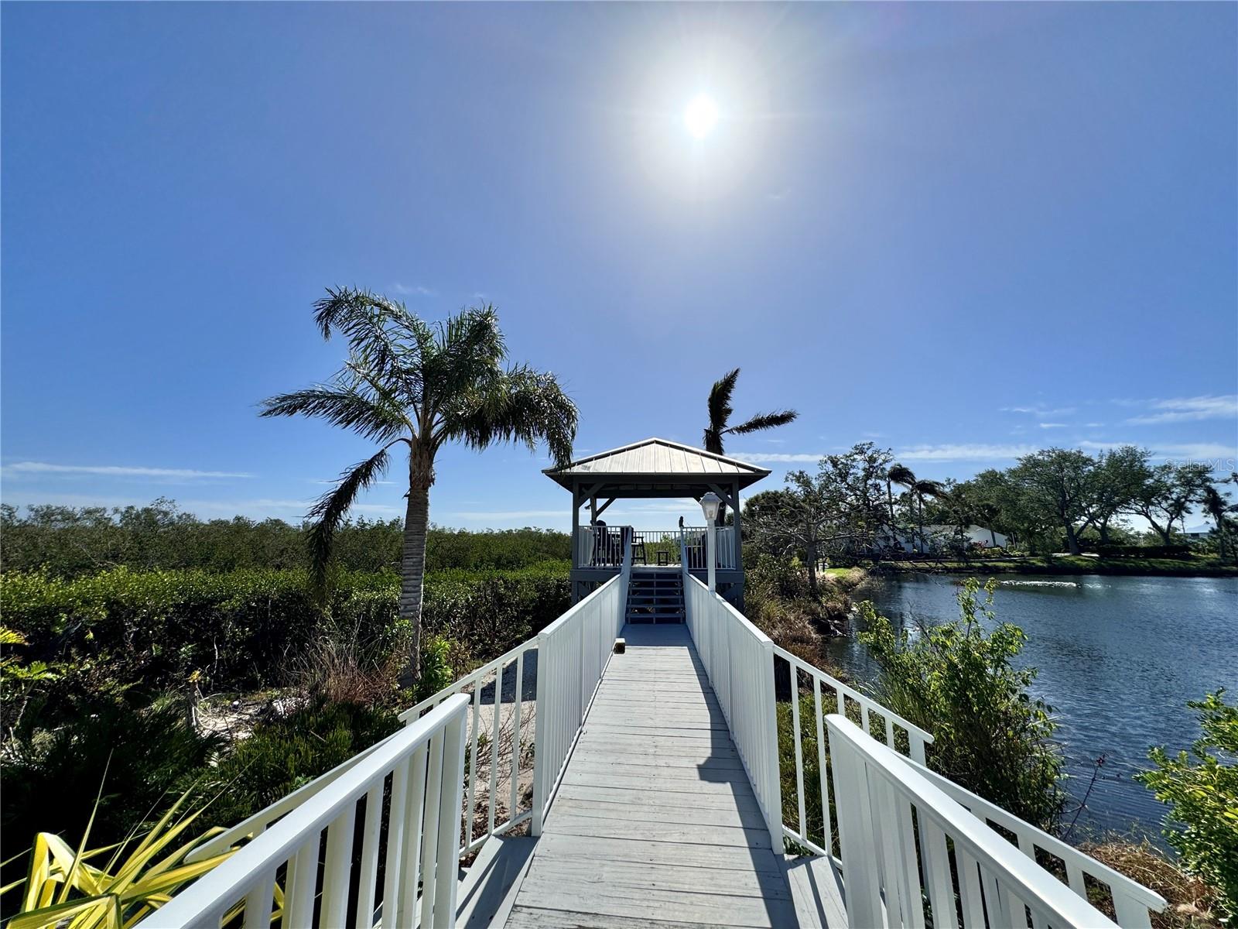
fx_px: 501
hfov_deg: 102.1
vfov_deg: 85.7
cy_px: 464
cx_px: 619
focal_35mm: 14
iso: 50
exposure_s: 1/3717
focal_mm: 2.22
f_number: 2.2
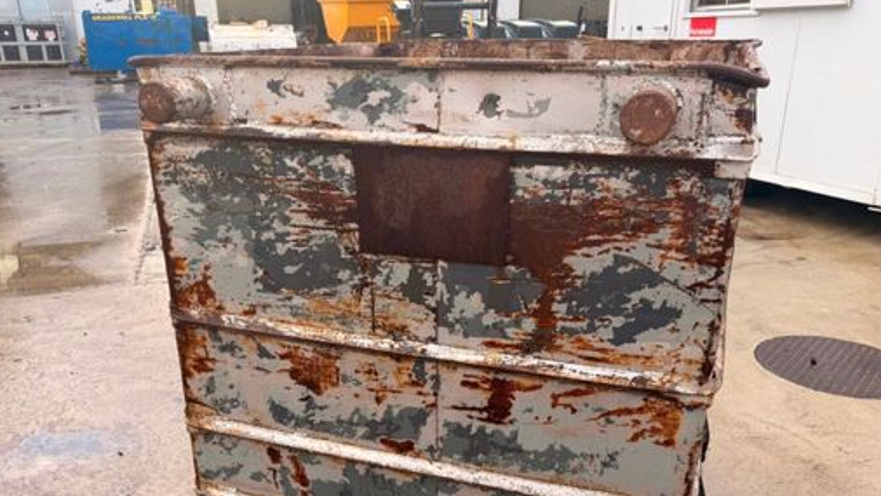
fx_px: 724
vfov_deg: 37.2
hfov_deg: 62.6
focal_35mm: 31
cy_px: 346
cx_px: 420
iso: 80
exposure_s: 1/387
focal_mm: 6.76
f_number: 1.78
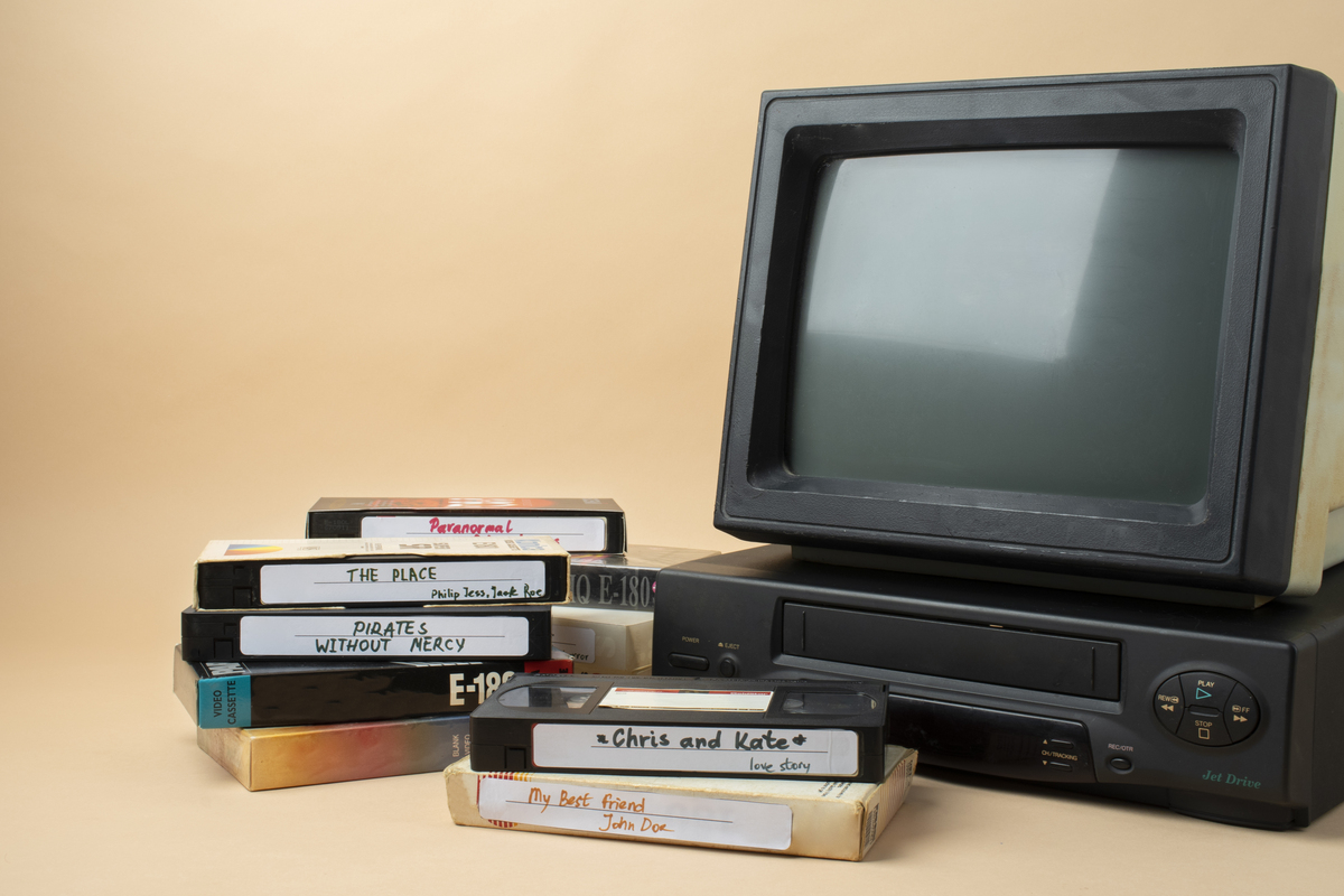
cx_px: 672
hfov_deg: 37.5
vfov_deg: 25.5
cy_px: 448
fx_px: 1979
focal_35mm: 53
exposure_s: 1/100
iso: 320
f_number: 13
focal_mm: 35
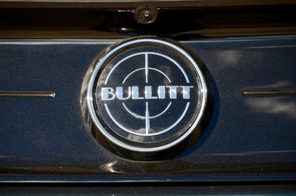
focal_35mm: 300
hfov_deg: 6.9
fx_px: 2462
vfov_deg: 4.6
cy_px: 98
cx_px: 148
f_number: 5.6
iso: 800
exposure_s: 1/2000
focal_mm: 200
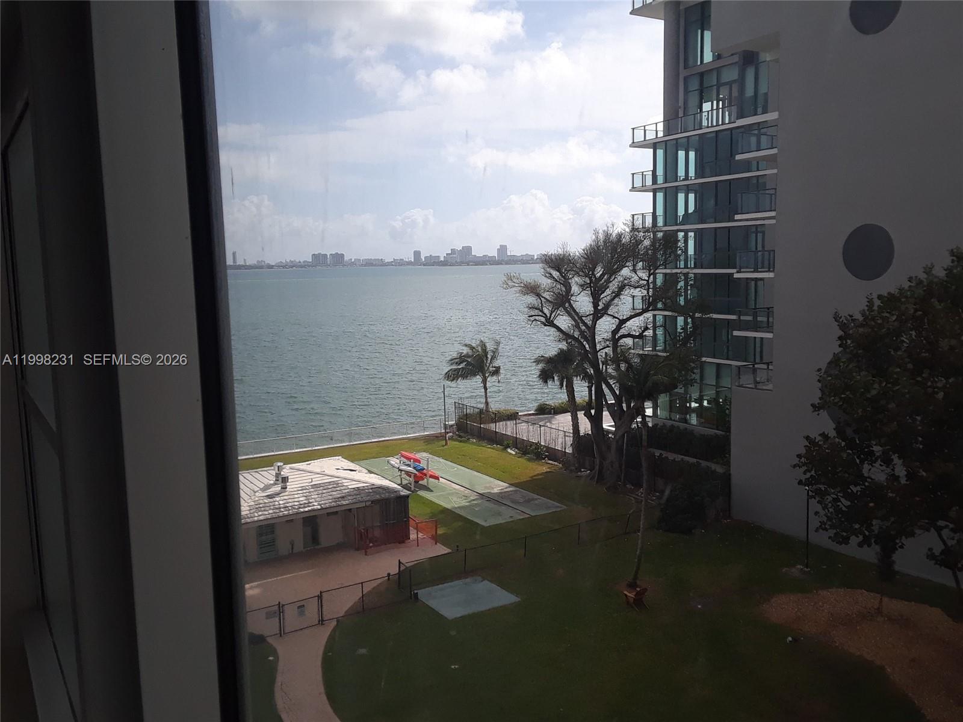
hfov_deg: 60.0
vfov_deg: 46.8
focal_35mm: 30
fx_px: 835
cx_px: 482
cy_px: 361
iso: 40
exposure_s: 1/1916
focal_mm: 2.47
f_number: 1.9
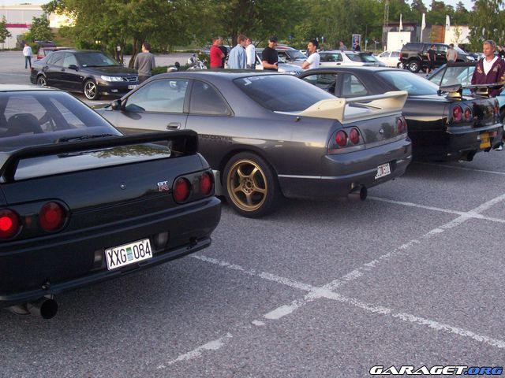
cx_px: 252
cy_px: 189
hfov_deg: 44.8
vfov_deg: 34.3
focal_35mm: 42
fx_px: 613
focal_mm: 7
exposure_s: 1/120
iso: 140
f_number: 2.9
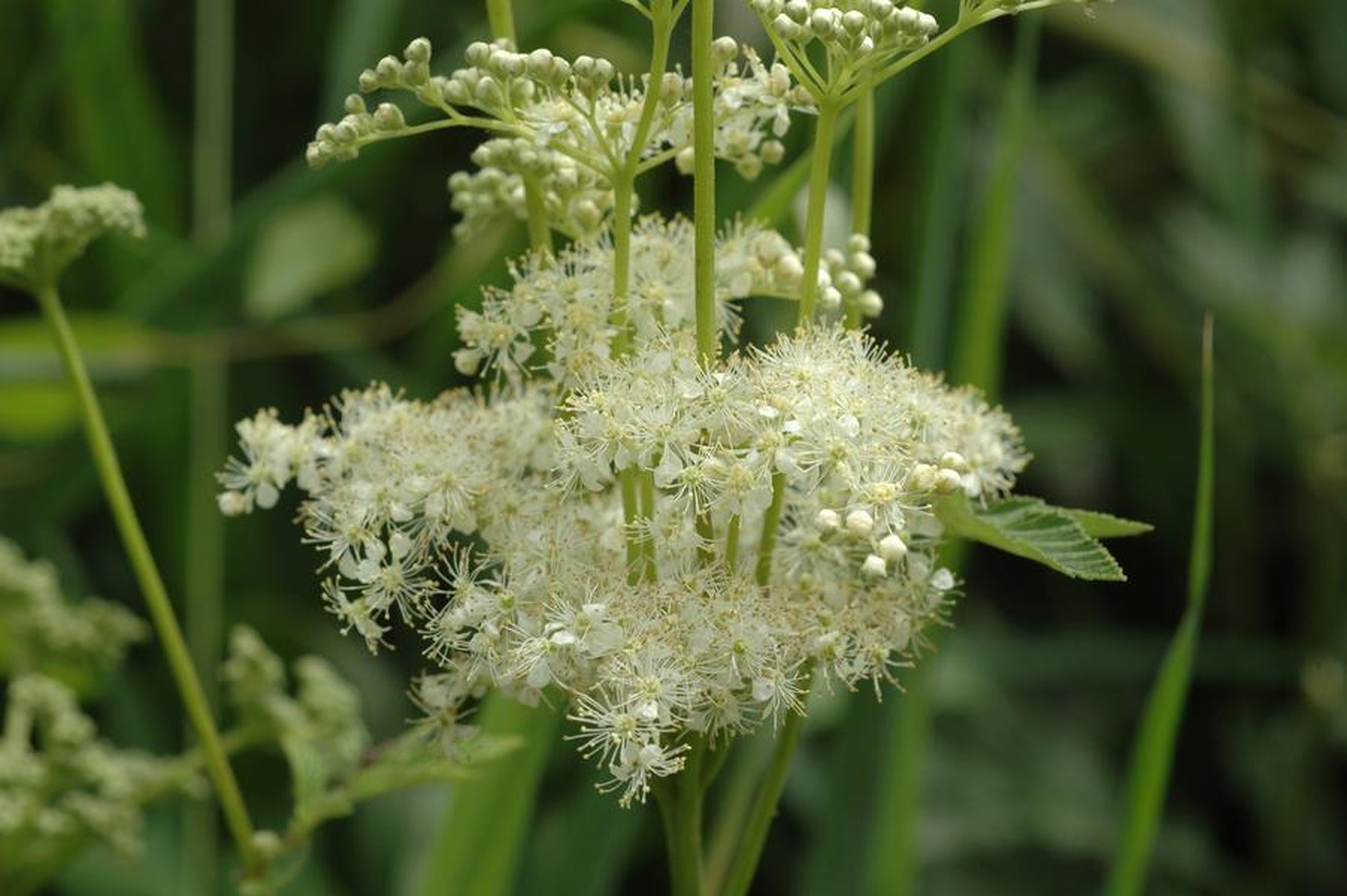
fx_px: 3365
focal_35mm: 90
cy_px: 448
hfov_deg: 22.6
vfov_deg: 15.2
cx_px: 674
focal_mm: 60
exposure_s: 1/320
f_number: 9
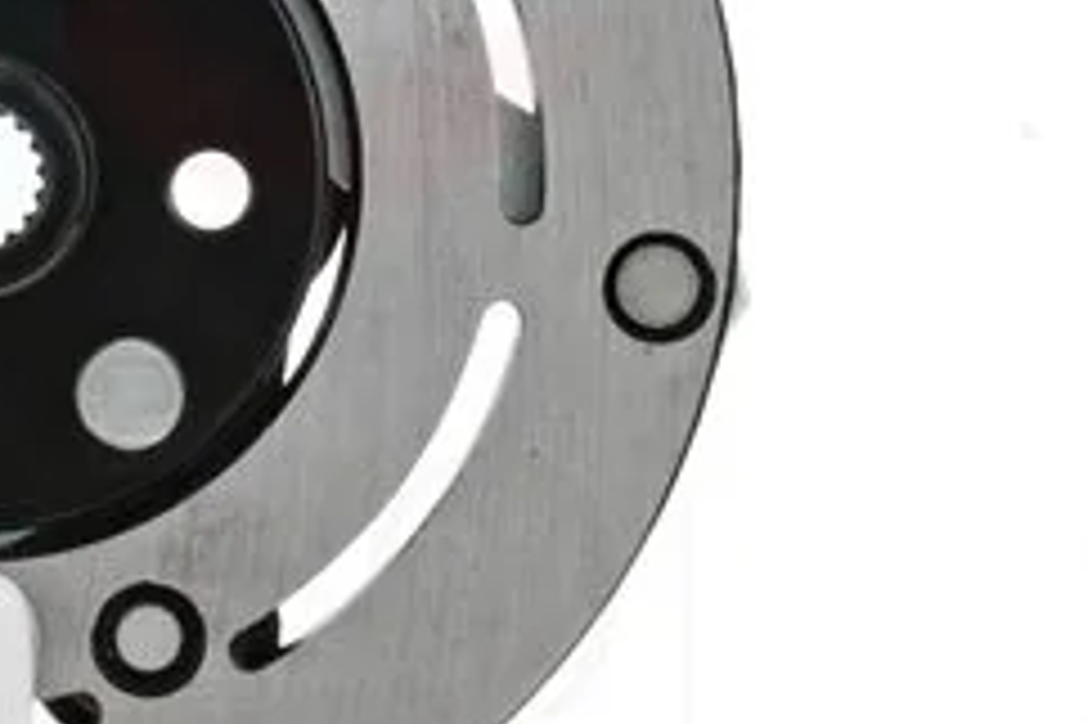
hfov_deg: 6.9
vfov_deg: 4.6
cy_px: 173
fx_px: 8970
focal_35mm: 297
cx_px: 18
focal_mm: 80
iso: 1600
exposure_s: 1/15
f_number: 25
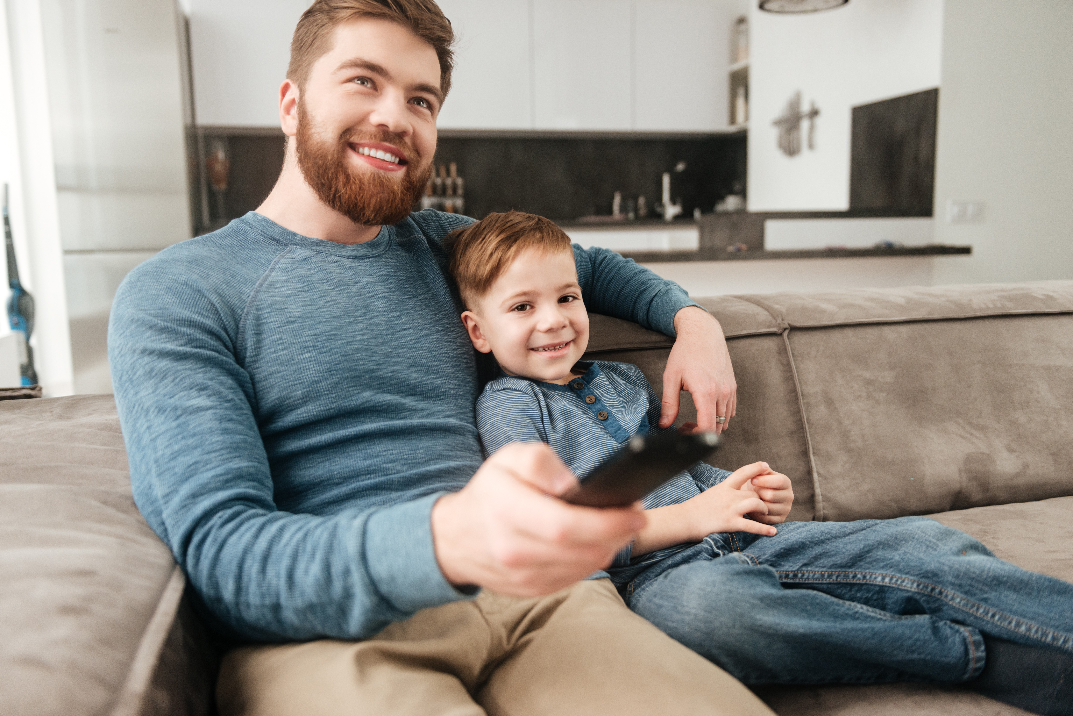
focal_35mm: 32
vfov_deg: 41.1
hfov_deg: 58.7
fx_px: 954
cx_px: 536
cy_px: 358
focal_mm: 32
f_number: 2.8
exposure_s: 1/160
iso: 640
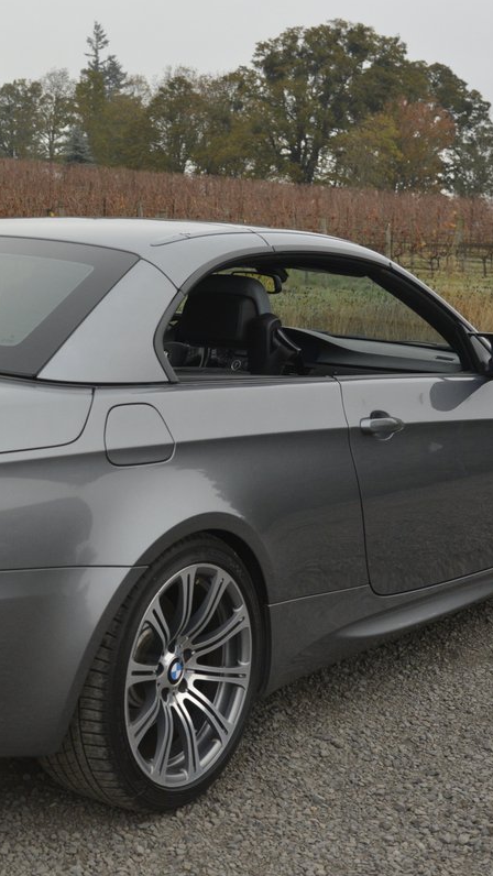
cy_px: 437
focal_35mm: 60
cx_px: 41
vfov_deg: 34.9
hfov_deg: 19.7
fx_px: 1394
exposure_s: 1/1600
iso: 2000
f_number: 6.3
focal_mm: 38
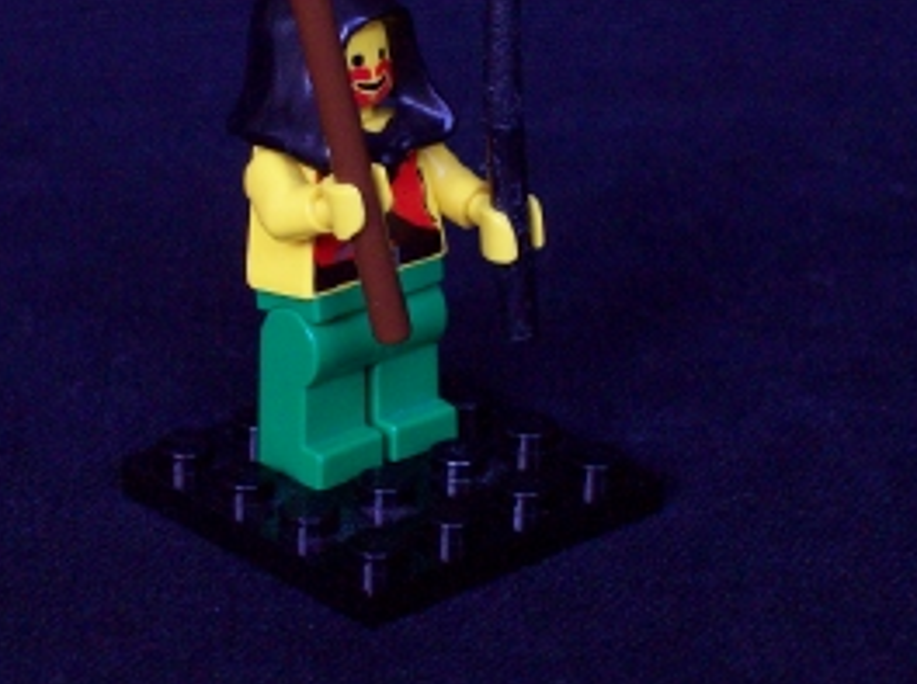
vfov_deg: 11.2
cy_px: 189
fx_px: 3490
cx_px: 389
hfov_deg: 15.0
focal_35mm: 132
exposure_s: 1/11.3
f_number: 4.3
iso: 160
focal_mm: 14.3
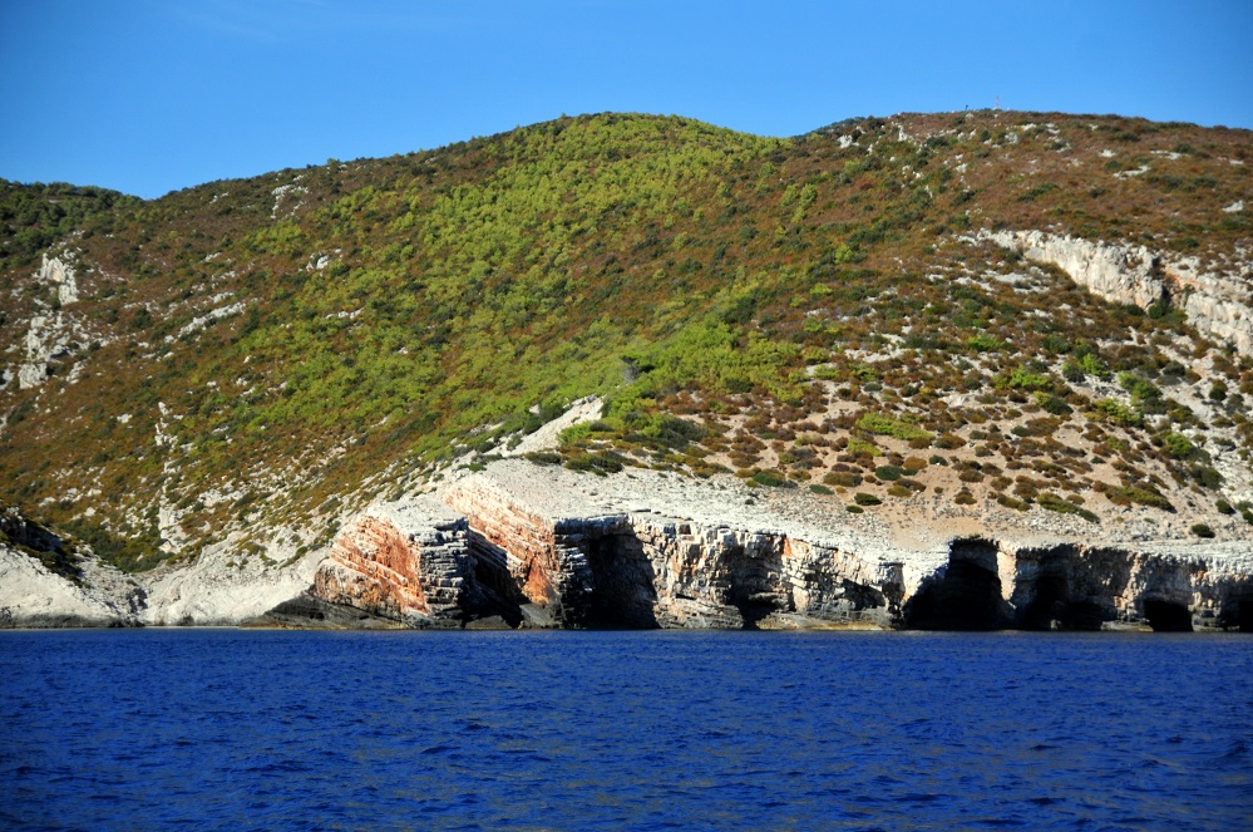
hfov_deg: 27.0
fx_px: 2607
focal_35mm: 75
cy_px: 416
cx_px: 626
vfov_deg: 18.1
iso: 250
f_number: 2.8
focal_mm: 50
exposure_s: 1/6400
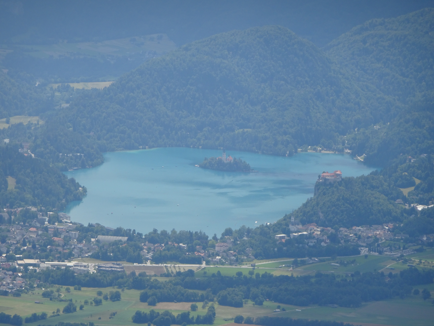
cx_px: 217
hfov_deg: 5.8
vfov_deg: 4.3
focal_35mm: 344
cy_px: 163
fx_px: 4313
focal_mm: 58.82
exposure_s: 1/400
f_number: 6.3
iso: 80
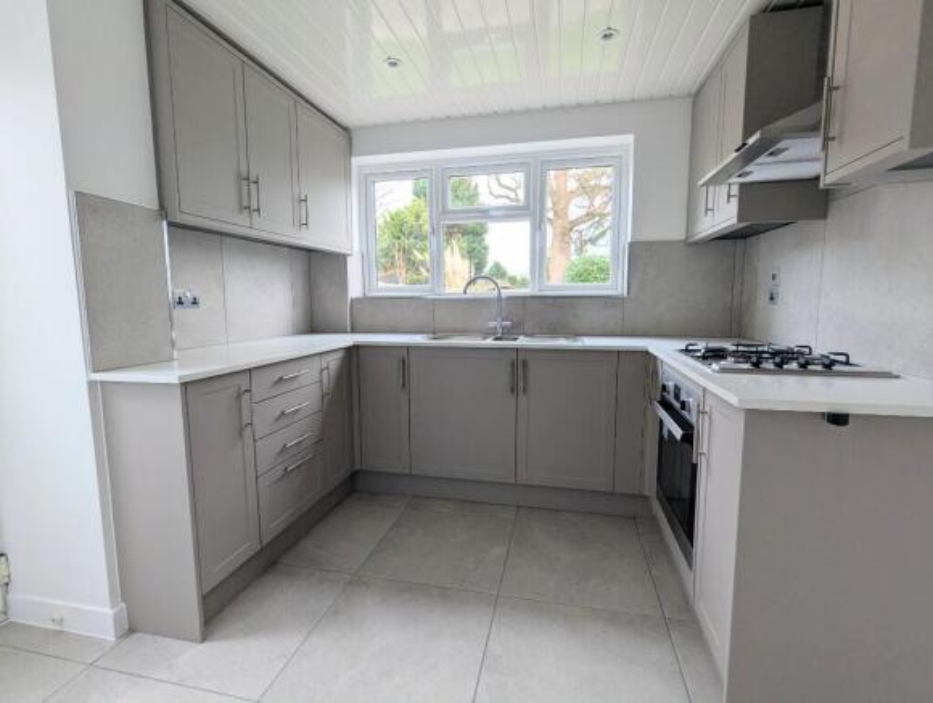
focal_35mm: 16
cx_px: 466
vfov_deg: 78.3
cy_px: 352
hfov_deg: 94.4
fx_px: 432
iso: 91
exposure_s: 1/67
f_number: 2.2
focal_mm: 2.35
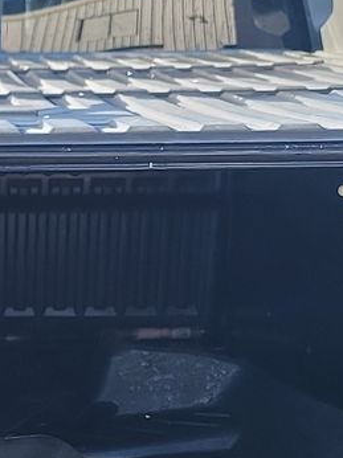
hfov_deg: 12.8
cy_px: 567
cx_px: -128
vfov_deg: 16.9
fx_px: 1468
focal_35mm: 111
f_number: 1.8
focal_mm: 6.7
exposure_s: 1/119
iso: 69
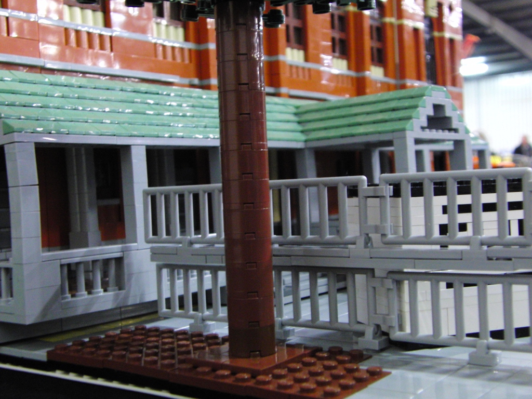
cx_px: 266
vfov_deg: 29.7
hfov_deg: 38.9
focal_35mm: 49
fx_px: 753
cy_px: 200
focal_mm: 8.7
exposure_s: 1/3.33
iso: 400
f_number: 3.3
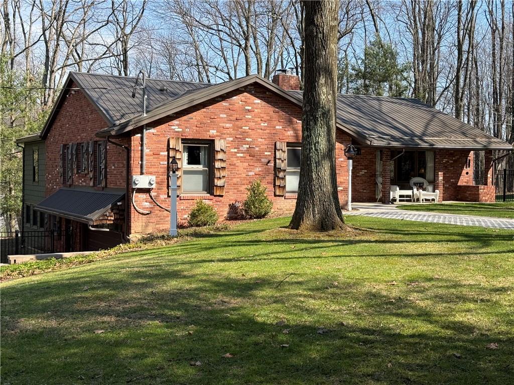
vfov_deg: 30.3
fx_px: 713
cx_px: 257
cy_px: 192
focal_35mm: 48
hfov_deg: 39.7
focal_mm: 6.76
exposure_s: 1/2033
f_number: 1.78
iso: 64
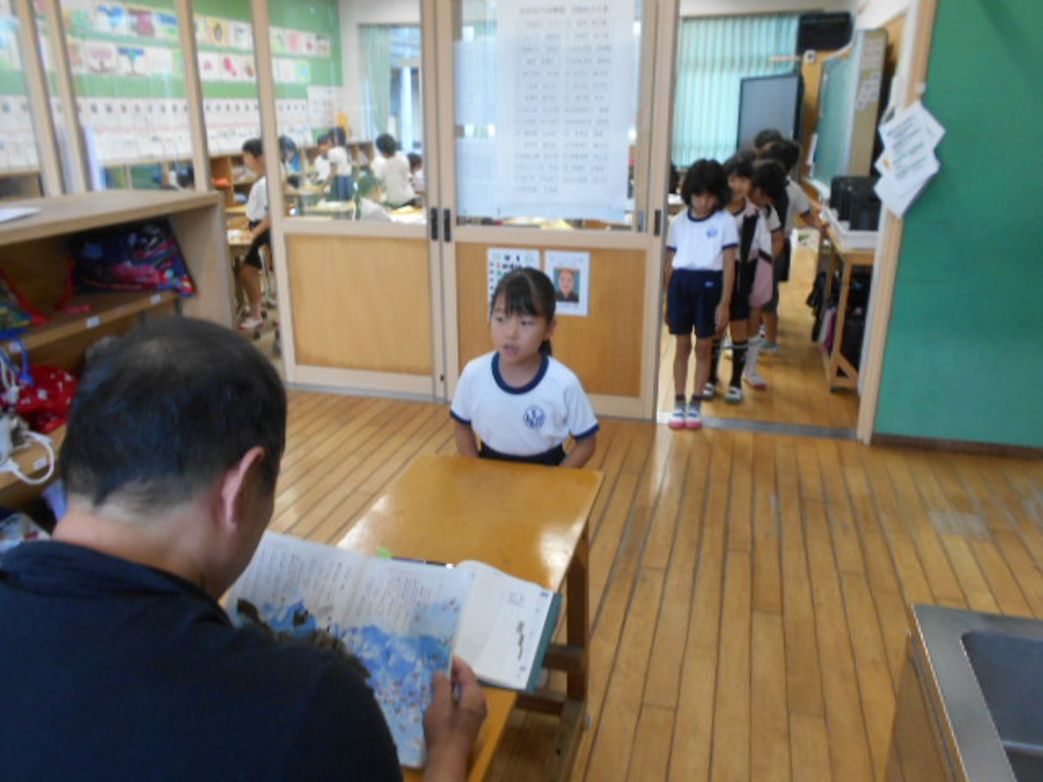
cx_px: 522
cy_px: 391
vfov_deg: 53.1
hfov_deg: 67.3
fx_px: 783
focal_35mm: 26
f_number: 3.2
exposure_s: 1/30
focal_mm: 4.6
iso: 220
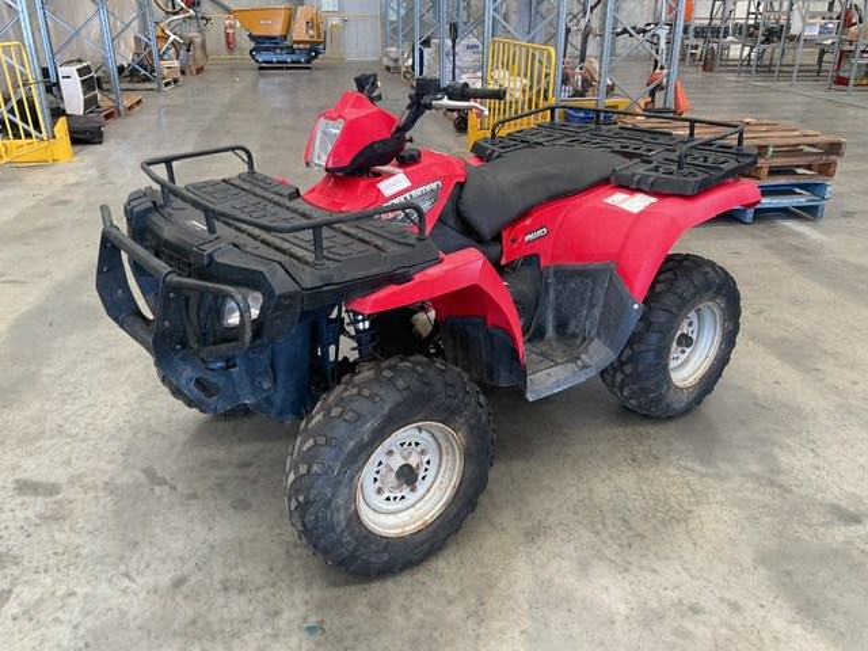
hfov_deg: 61.7
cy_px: 326
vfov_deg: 48.2
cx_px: 434
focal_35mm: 29
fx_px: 727
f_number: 1.8
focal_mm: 3
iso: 50
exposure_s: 1/50
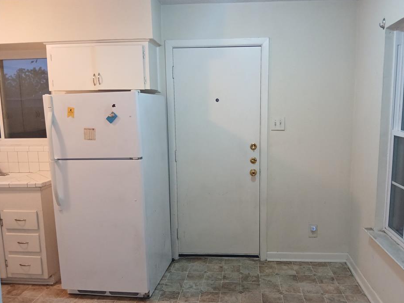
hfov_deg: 61.5
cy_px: 160
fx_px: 339
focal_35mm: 29
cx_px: 223
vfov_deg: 48.2
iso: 250
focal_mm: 3.98
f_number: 1.8
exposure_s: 1/33.3
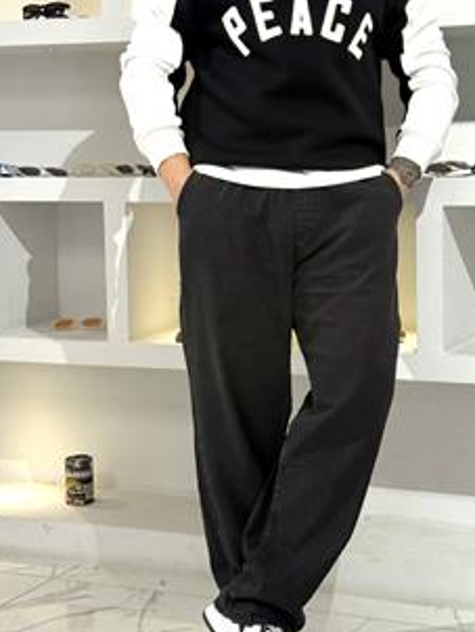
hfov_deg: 19.9
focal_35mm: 74
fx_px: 1352
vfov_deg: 26.2
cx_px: 318
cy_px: 247
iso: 80
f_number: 1.78
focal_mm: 6.76
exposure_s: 1/100
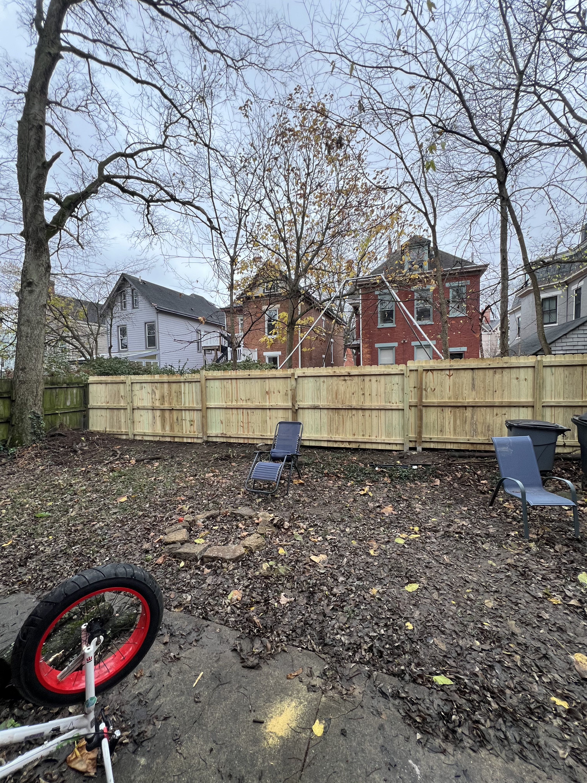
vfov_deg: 106.2
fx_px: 294
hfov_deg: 89.9
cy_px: 392
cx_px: 294
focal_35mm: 13
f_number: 1.8
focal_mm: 1.57
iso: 80
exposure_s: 1/99
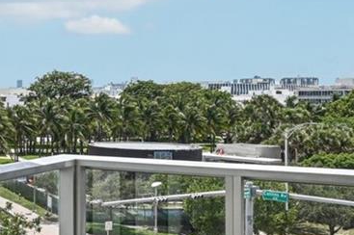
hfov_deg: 28.4
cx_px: -78
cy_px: 98
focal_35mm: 61
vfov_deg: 22.2
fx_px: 599
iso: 100
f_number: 7.1
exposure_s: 1/640
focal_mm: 14
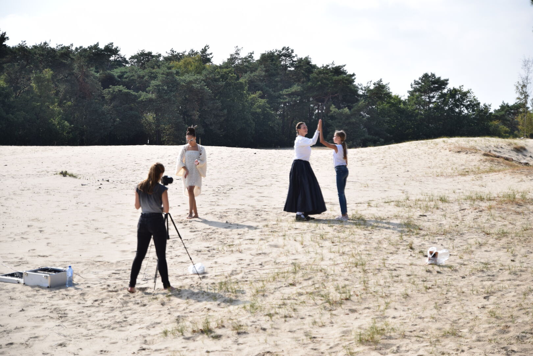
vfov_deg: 18.2
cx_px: 266
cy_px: 178
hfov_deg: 27.0
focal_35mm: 75
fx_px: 1110
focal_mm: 50
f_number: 3.2
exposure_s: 1/4000
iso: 320
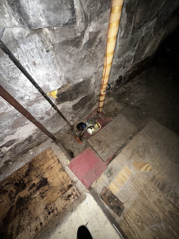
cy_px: 120
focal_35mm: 14
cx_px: 90
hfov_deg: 85.7
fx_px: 97
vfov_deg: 102.1
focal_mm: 2.22
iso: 160
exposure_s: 1/17
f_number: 2.2
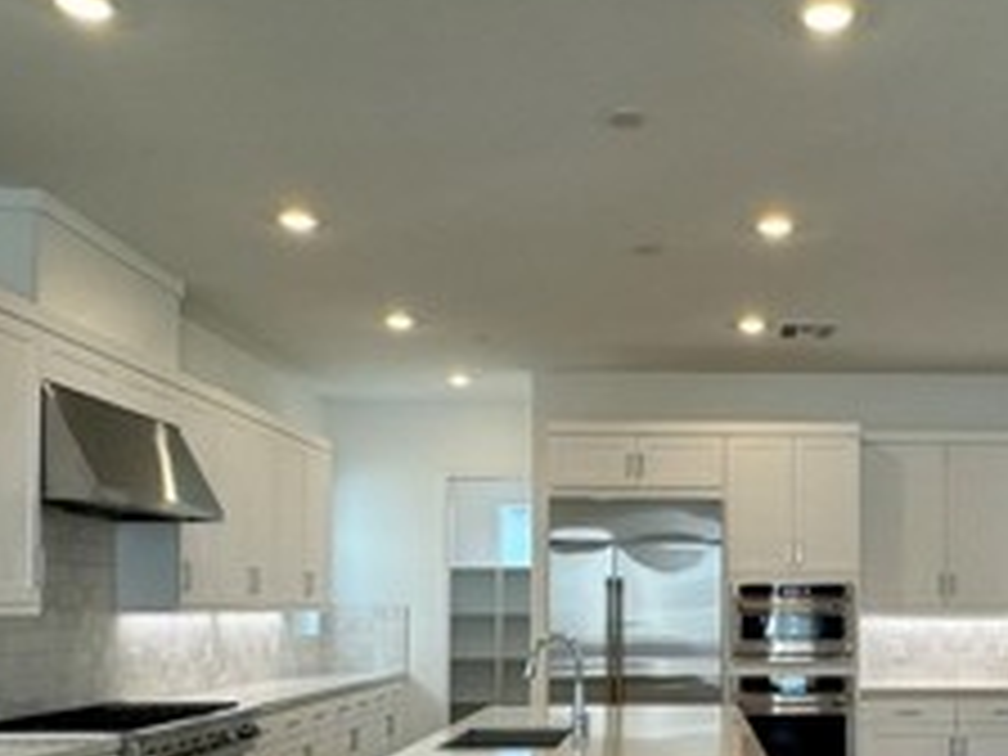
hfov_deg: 45.5
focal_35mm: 40
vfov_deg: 35.1
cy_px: 580
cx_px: 734
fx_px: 1165
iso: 100
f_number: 2.2
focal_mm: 2.22
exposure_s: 1/120
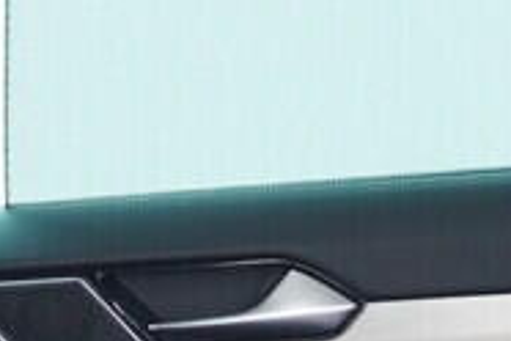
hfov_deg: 7.3
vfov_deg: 4.8
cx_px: 566
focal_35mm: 279
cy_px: 830
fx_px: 3960
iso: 500
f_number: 2.8
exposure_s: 1/40
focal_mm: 24
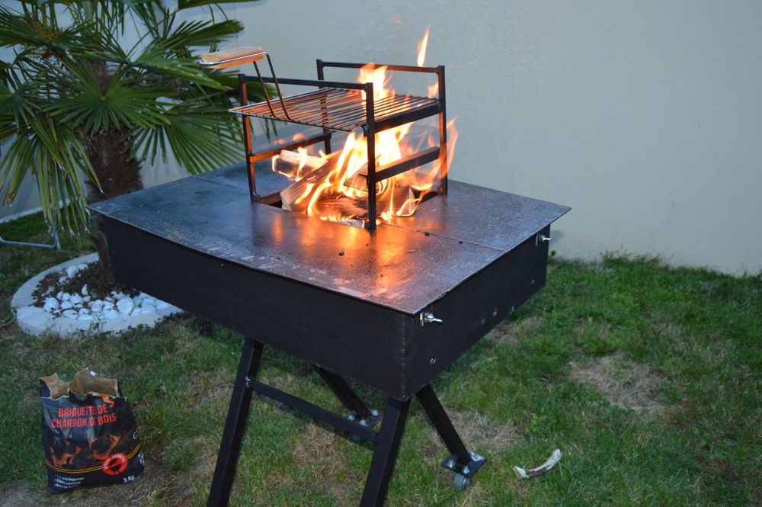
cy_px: 254
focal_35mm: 30
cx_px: 381
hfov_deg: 62.0
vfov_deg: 43.5
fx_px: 634
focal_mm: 20
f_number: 3.5
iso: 800
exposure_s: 1/60
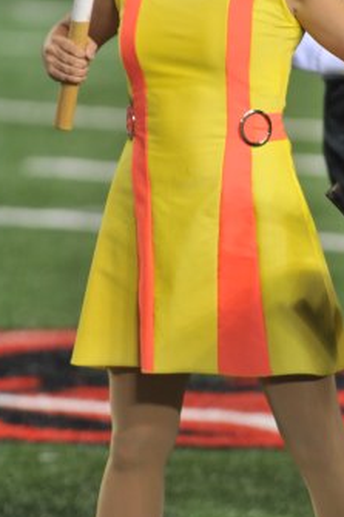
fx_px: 7704
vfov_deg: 3.8
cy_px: 162
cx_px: 261
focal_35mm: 537
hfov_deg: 2.6
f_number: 2.8
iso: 800
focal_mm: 200
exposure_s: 1/250
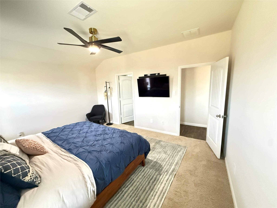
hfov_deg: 102.1
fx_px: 112
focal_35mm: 14
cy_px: 104
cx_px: 138
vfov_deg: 85.7
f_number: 2.2
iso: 1250
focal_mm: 2.22
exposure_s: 1/40
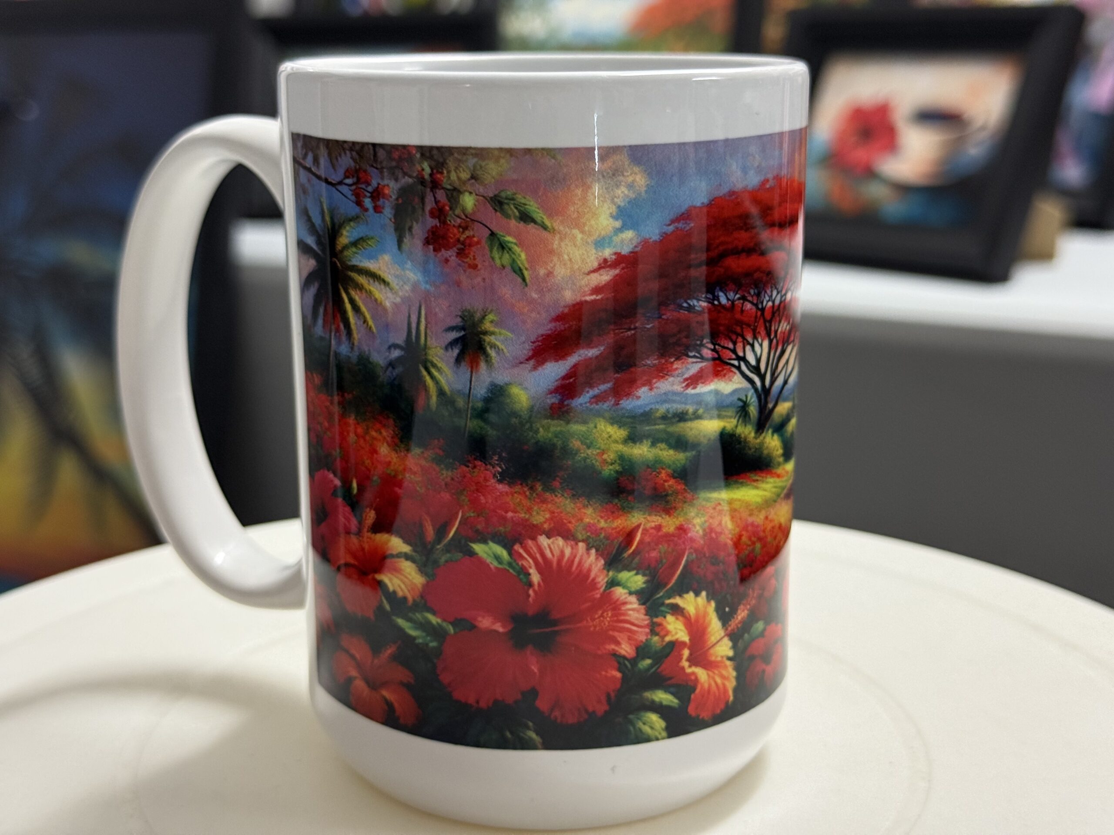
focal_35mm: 48
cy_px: 418
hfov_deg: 39.7
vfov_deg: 30.3
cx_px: 557
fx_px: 1545
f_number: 1.78
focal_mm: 6.76
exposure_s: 1/60
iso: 200
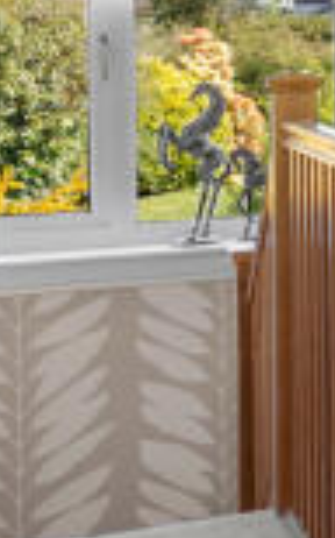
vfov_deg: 17.8
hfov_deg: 8.0
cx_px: 1270
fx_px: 1683
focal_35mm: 115
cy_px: 16
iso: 250
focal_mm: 17
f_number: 8
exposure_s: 1/8
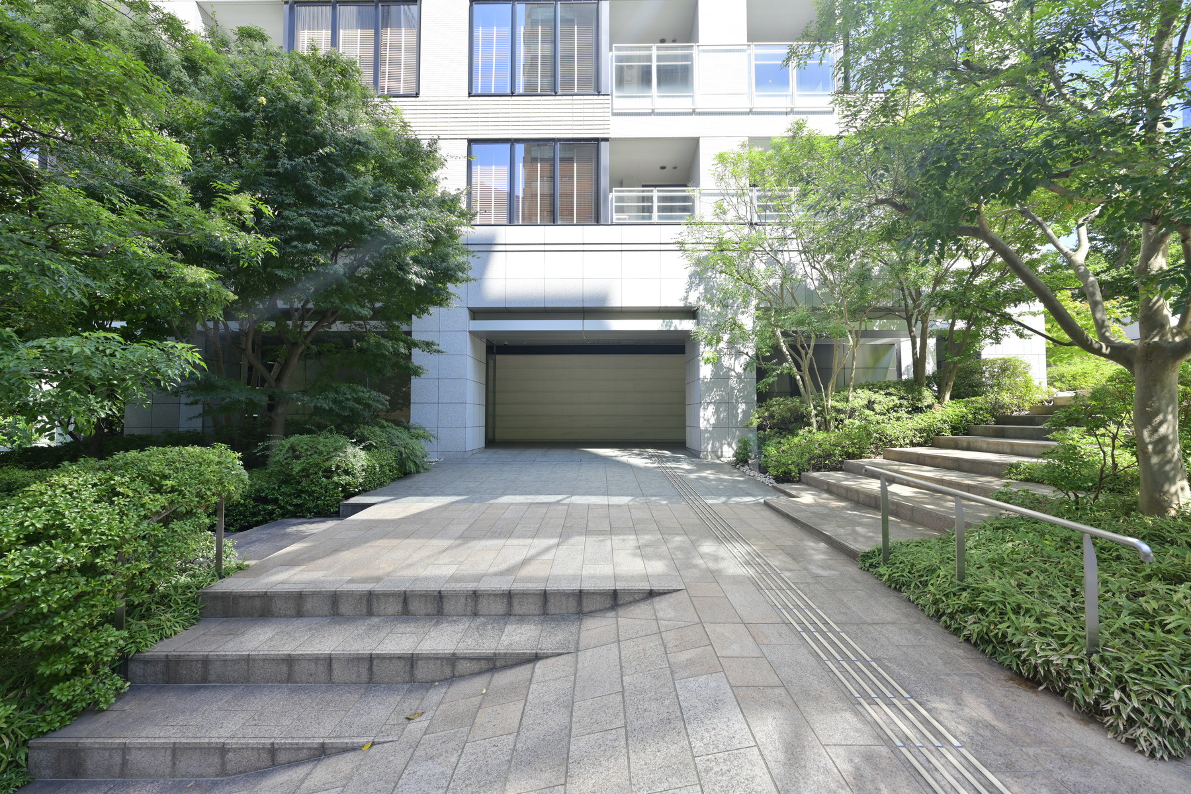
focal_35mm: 14
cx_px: 596
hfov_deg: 104.3
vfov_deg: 81.2
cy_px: 397
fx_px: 463
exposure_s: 1/100
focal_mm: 14
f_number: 5.6
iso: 64
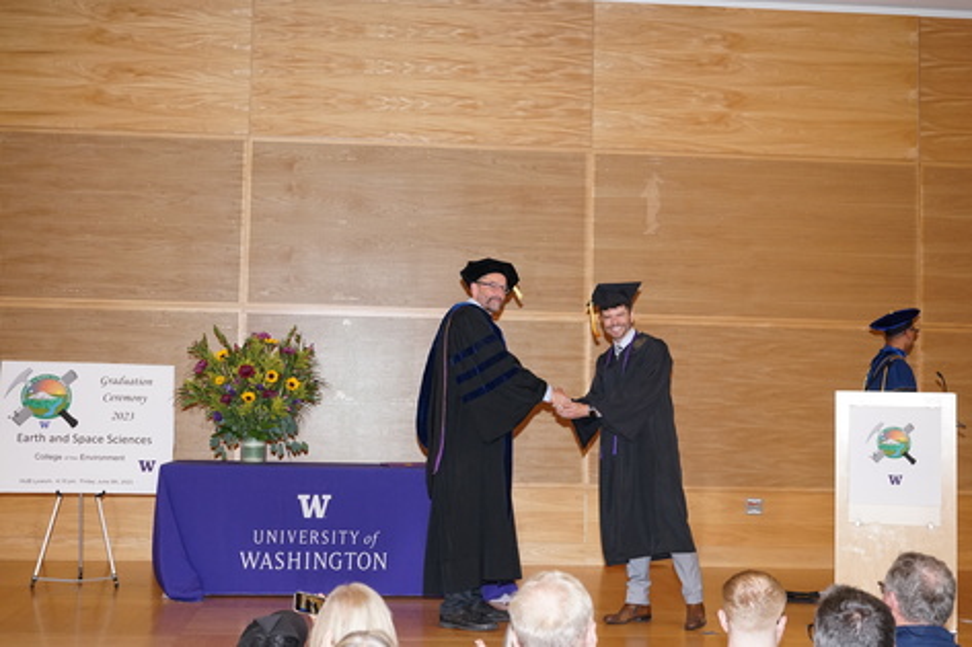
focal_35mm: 51
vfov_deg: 26.5
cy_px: 324
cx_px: 486
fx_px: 1376
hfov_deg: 38.9
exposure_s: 1/80
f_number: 4.5
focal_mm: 51
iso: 1600
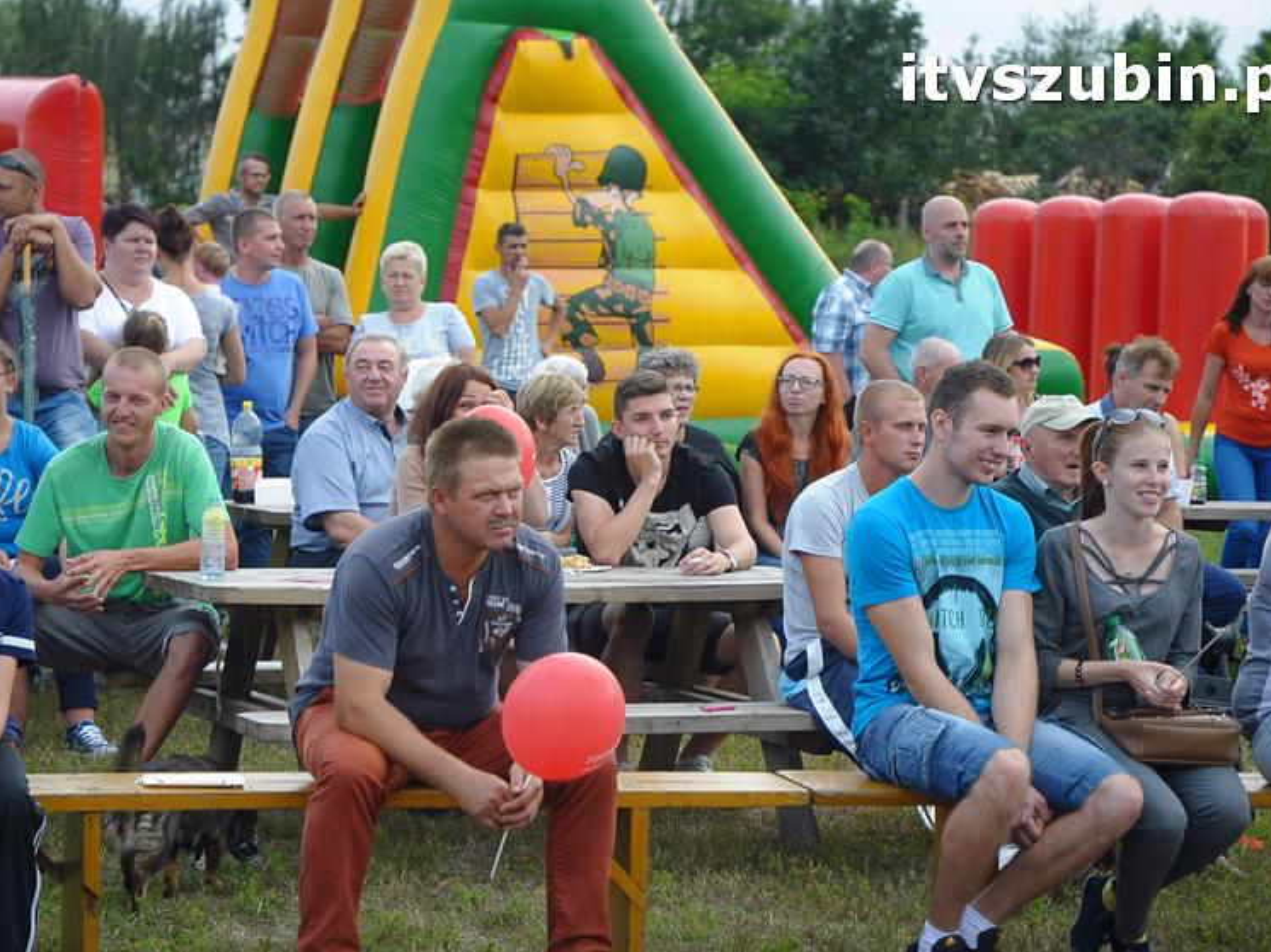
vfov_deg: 12.9
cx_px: 641
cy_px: 479
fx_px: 4221
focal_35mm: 115
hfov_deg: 17.1
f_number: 5
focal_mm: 70
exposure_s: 1/400
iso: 400
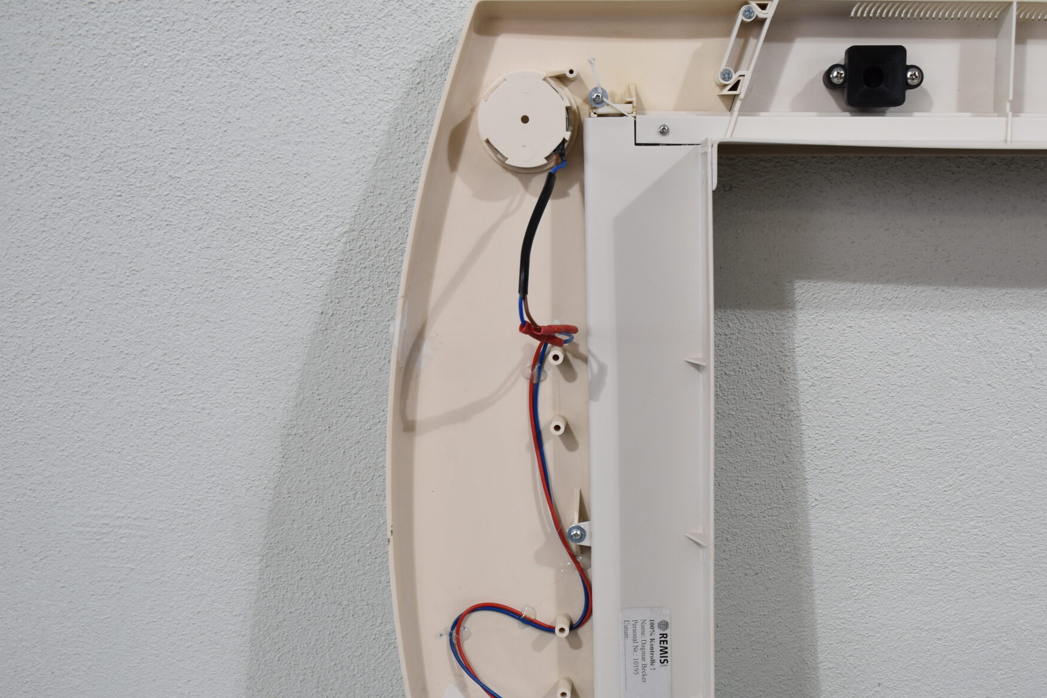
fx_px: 1396
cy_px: 492
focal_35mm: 48
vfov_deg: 27.8
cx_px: 649
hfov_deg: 40.8
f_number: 5.6
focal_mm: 22
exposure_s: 1/125
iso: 360
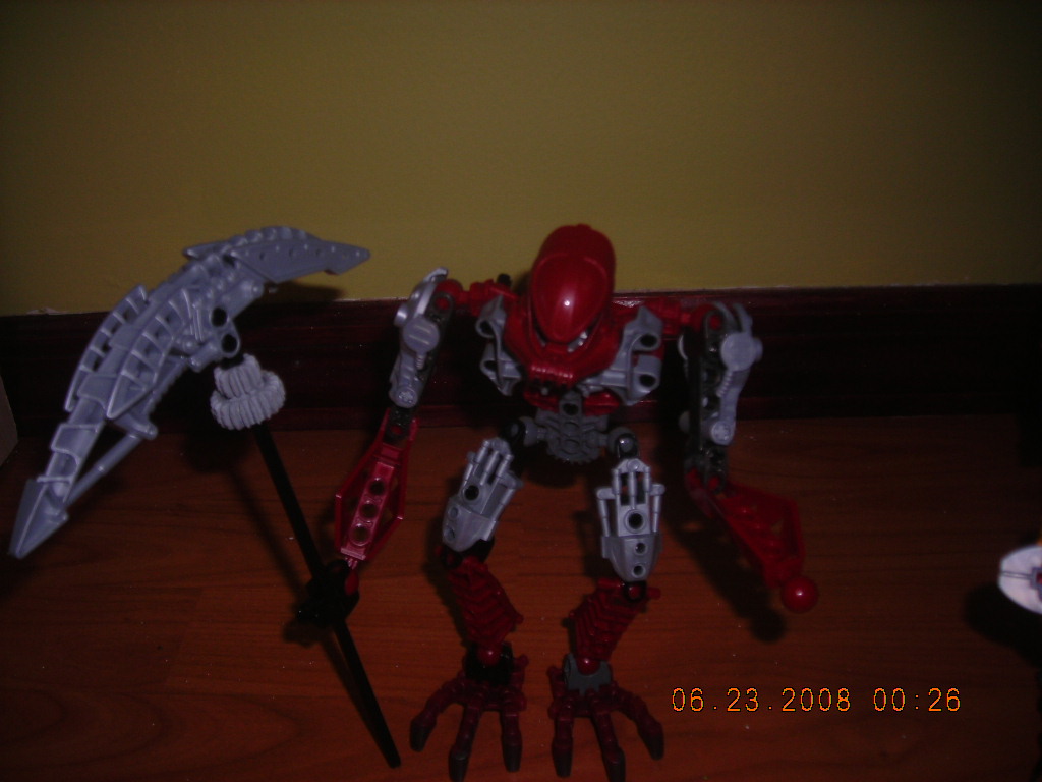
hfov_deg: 49.0
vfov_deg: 37.7
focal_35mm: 38
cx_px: 521
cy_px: 391
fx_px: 1144
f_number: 3.2
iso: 50
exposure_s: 1/60.1
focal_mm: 6.3
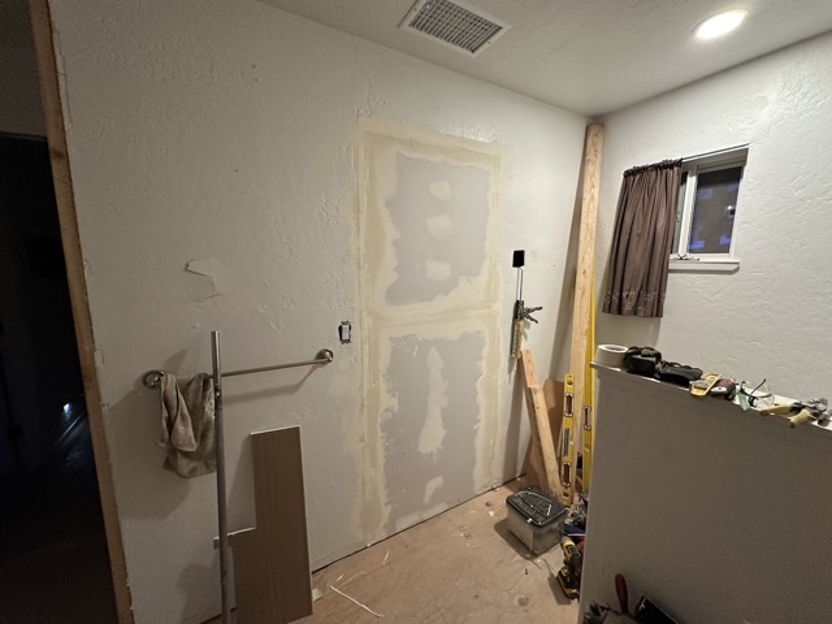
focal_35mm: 14
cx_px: 416
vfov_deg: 85.7
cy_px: 312
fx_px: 336
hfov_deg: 102.1
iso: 320
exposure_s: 1/60
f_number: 2.2
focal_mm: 2.22
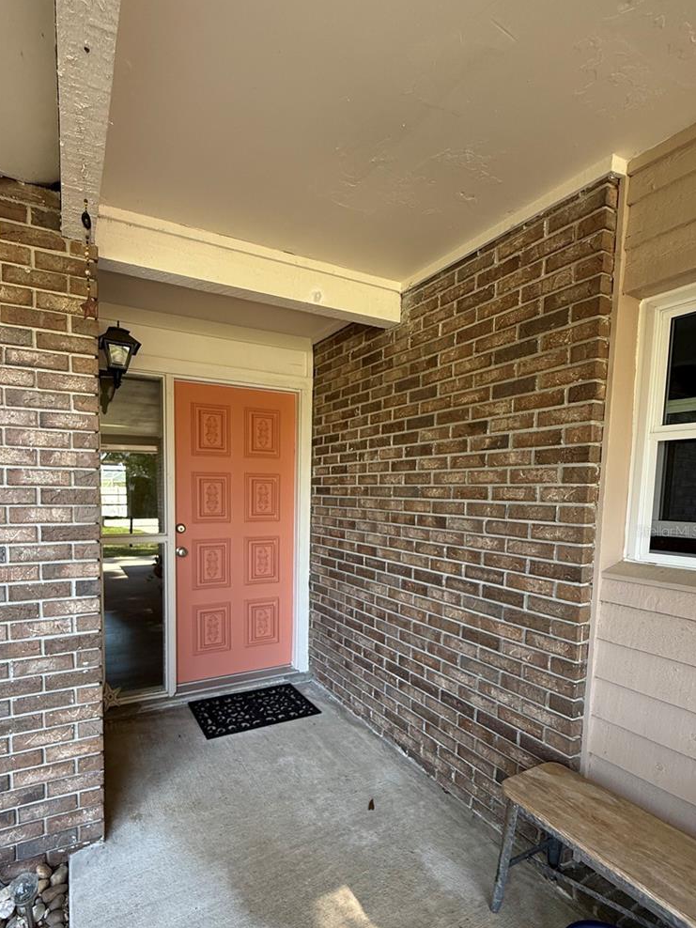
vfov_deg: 90.4
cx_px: 281
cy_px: 531
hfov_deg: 74.0
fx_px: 456
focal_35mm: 17
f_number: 2.2
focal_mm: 2.22
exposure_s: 1/99
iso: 125
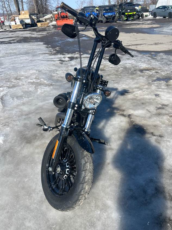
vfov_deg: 67.3
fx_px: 172
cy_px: 115
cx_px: 86
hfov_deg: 53.1
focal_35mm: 26
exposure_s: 1/3257
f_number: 1.5
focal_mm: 5.7
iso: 50
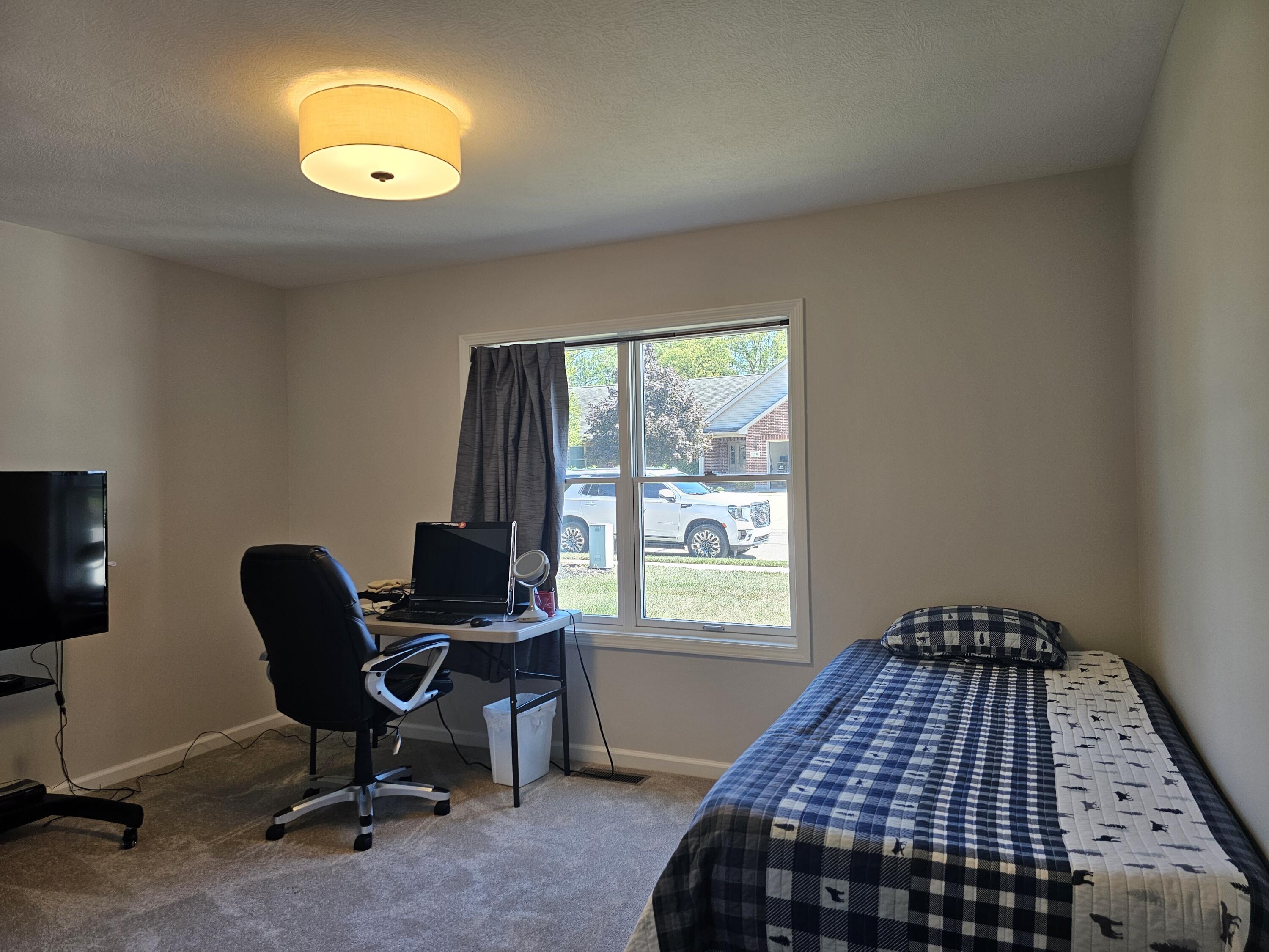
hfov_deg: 73.9
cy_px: 476
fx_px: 843
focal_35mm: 23
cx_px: 634
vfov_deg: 58.9
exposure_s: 1/120
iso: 100
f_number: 1.7
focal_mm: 6.3
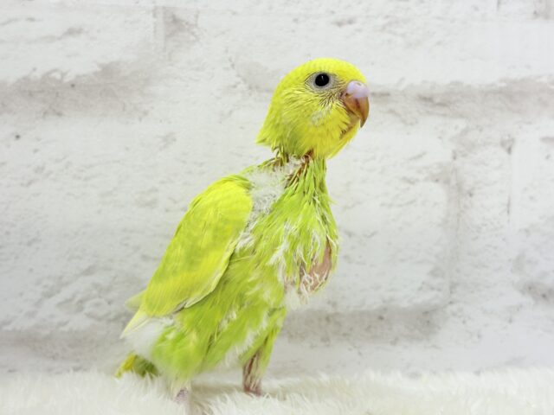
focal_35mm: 52
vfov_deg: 28.0
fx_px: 832
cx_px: 277
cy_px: 208
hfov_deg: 36.8
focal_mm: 5.96
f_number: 1.6
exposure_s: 1/50
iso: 32
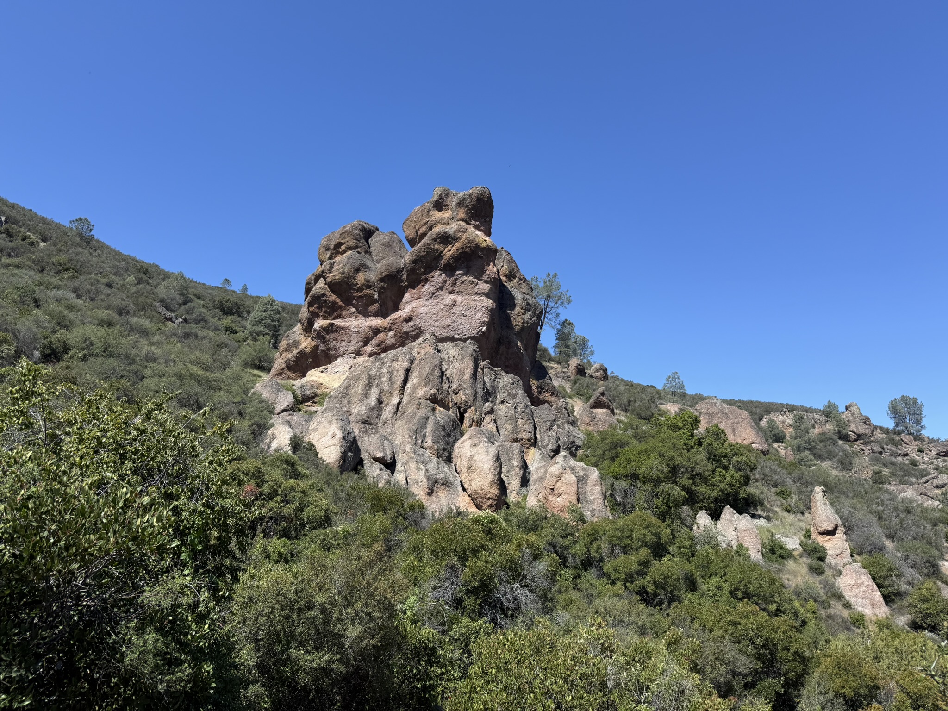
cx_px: 474
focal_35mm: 24
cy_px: 356
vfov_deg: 56.8
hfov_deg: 71.6
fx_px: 657
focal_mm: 6.76
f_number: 1.78
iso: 80
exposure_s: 1/3279
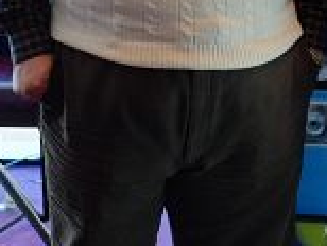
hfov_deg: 12.7
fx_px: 1391
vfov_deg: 9.8
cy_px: -150
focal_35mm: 147
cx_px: 486
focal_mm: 26.5
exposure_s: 1/125
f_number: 3.2
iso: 1600
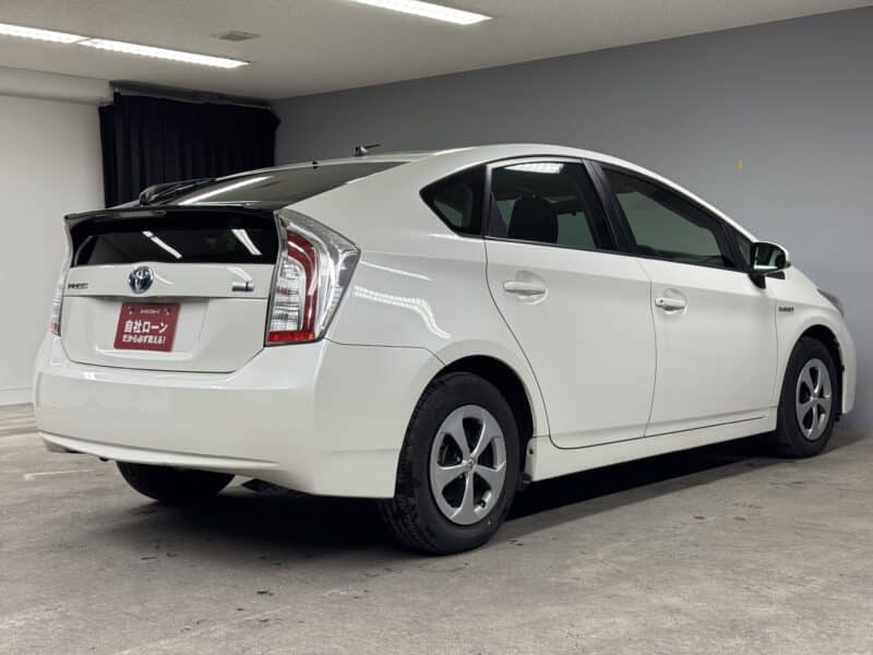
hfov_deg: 39.7
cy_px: 328
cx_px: 436
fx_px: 1211
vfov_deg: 30.3
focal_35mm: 48
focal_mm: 6.76
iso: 100
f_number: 1.78
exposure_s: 1/100
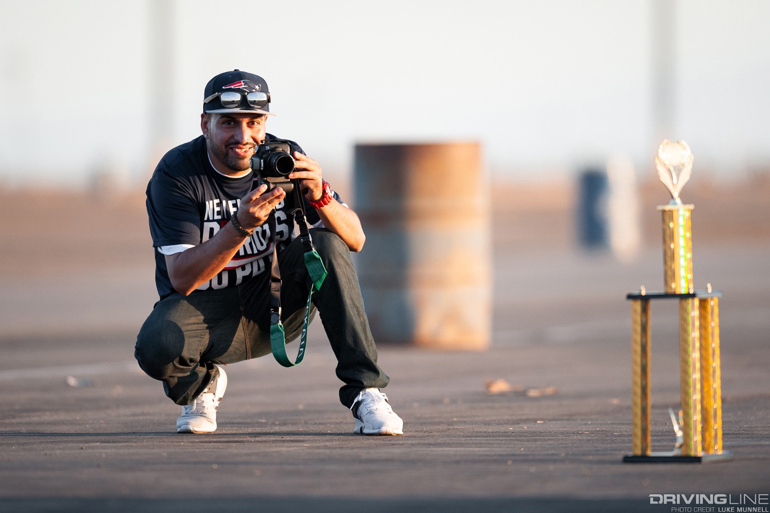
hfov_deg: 5.2
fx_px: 8555
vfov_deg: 3.4
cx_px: 385
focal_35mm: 400
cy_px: 256
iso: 1600
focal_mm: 400
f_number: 3.2
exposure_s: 1/1250
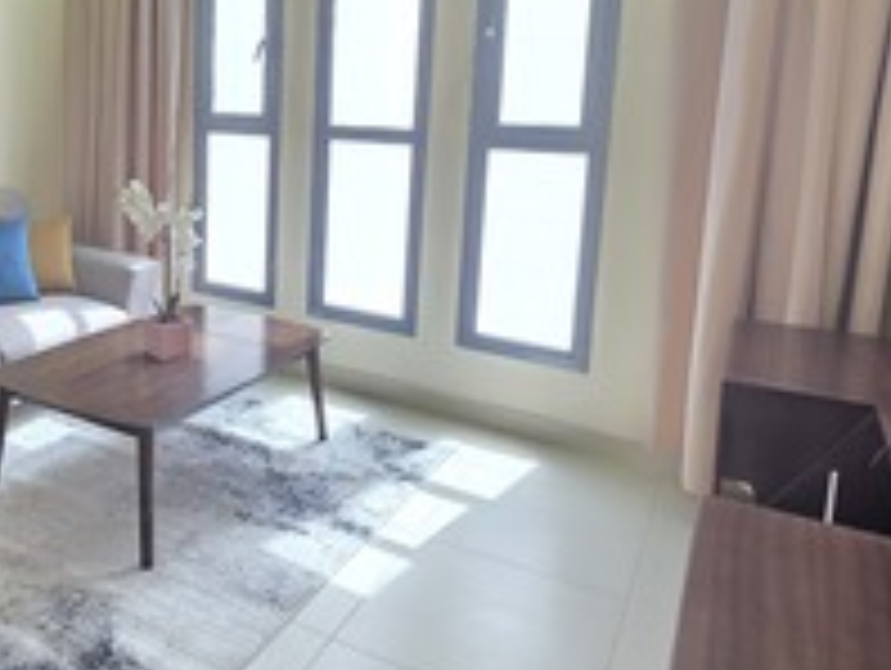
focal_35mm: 30
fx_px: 773
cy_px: 241
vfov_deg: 46.4
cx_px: 236
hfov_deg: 57.3
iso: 80
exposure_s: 1/100
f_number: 1.9
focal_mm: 2.2
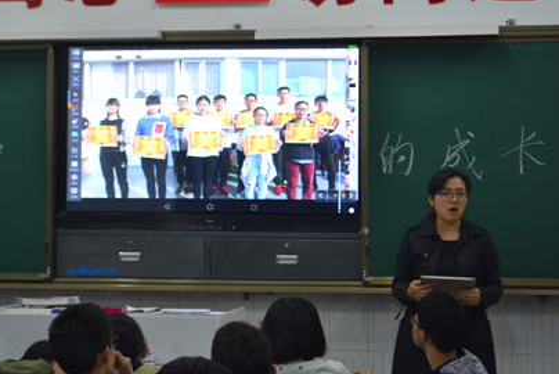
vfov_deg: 15.4
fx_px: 1383
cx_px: 216
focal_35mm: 89
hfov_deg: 22.8
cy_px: 143
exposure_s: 1/15
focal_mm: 40
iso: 400
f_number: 5.3
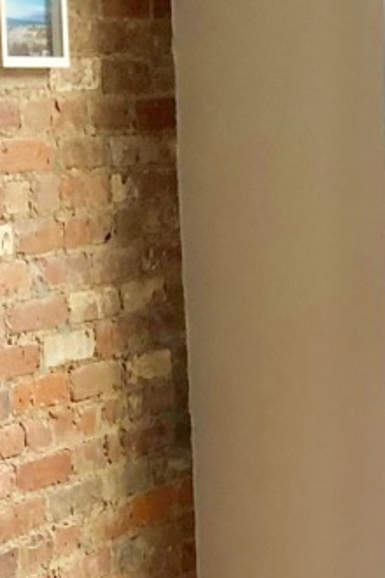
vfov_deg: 14.9
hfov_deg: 9.9
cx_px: 476
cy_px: 546
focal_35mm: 136
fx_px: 2181
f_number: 1.8
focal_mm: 3.99
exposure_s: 1/15
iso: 40
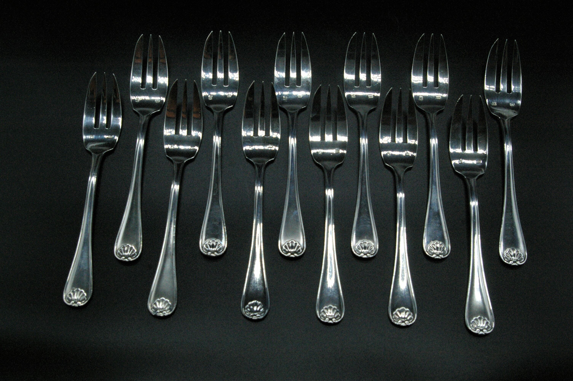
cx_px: 286
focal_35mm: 39
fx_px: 620
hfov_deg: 49.6
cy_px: 190
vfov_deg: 34.1
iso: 1600
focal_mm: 26
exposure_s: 1/750
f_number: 8
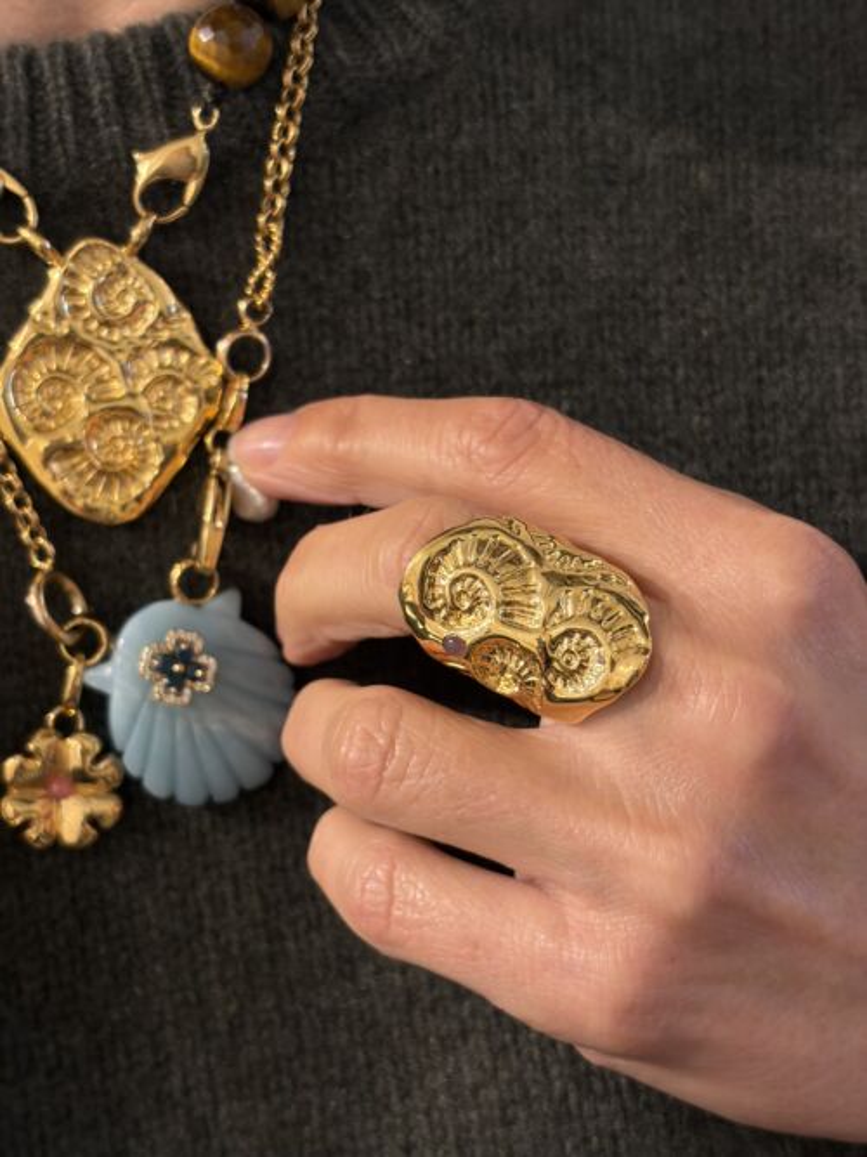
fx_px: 1737
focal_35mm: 52
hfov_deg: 28.0
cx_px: 434
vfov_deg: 36.8
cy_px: 578
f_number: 1.6
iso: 80
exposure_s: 1/50
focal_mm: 5.96
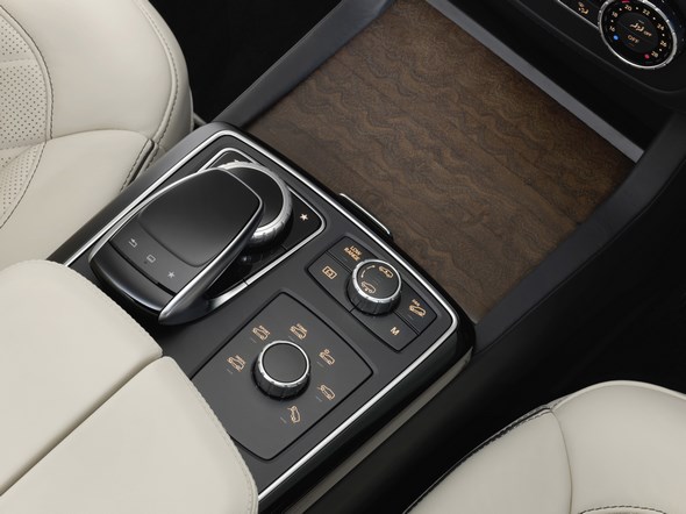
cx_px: 343
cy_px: 257
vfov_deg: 15.7
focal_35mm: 94
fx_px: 1862
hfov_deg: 20.9
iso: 100
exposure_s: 5
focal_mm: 120
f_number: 22
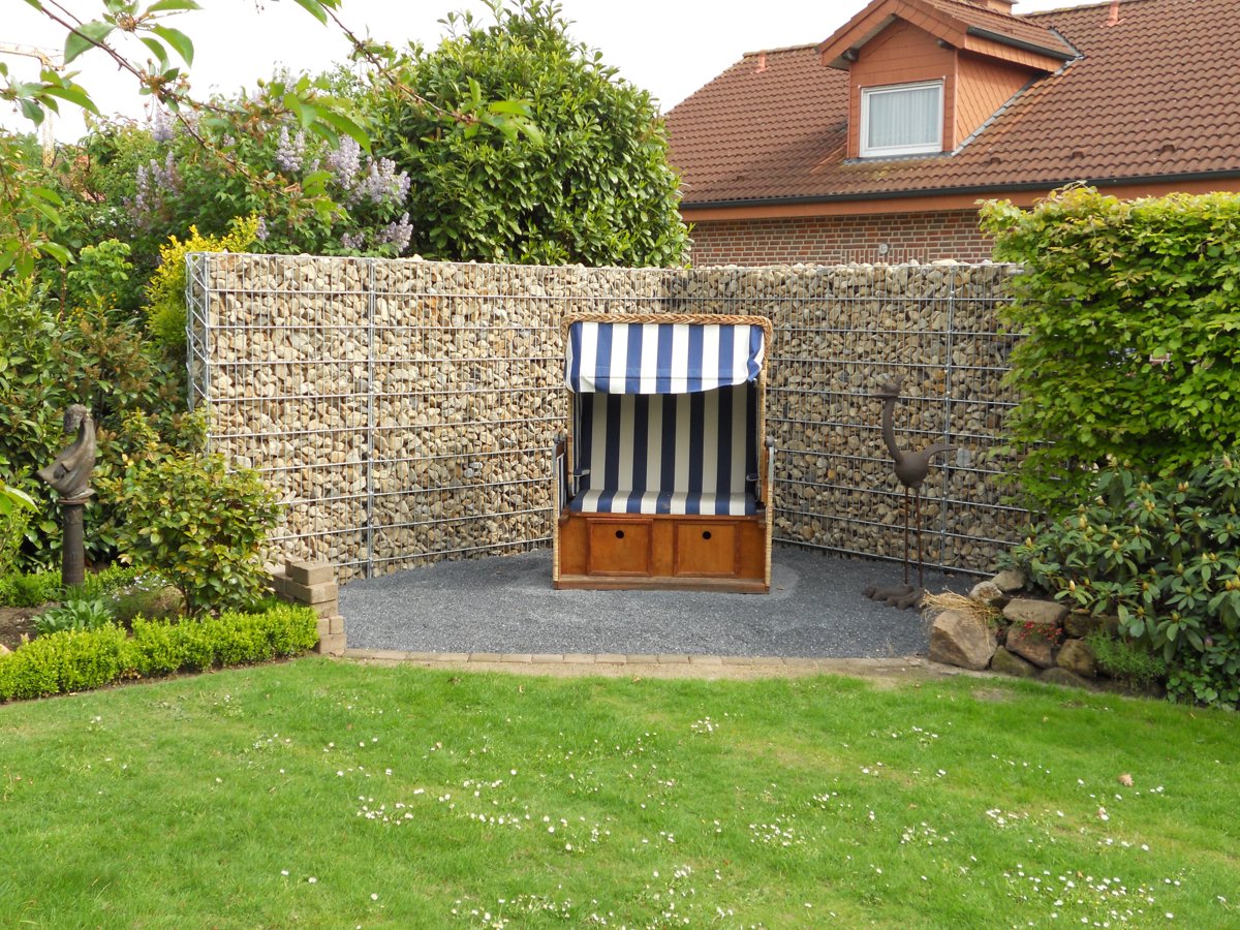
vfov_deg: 37.7
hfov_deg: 49.0
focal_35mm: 38
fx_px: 1361
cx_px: 620
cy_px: 465
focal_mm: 6.9
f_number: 3.9
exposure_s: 1/250
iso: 80
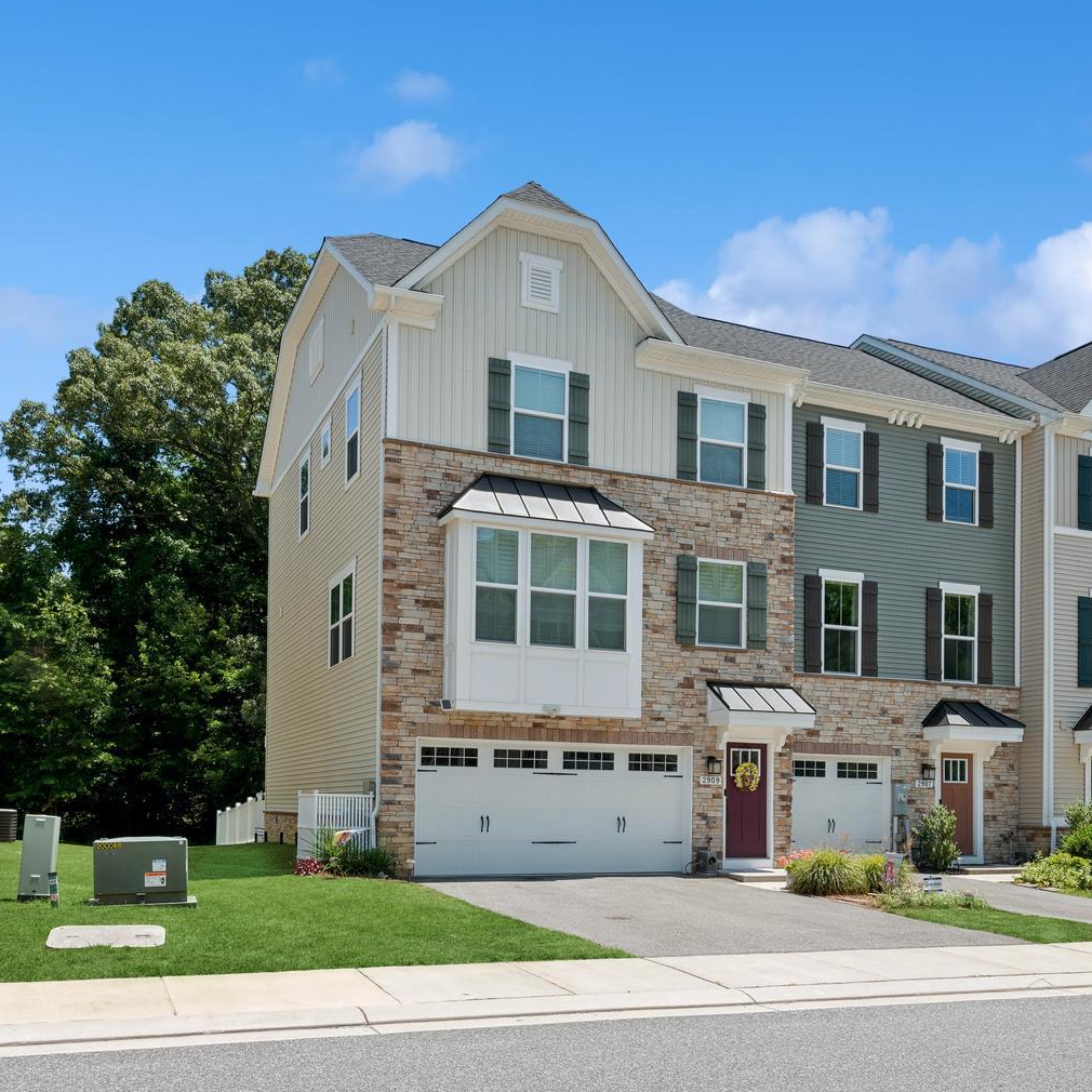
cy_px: 767
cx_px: 542
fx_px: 1106
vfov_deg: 51.1
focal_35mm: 31
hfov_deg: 52.5
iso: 100
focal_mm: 24
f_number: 20
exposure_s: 1/13
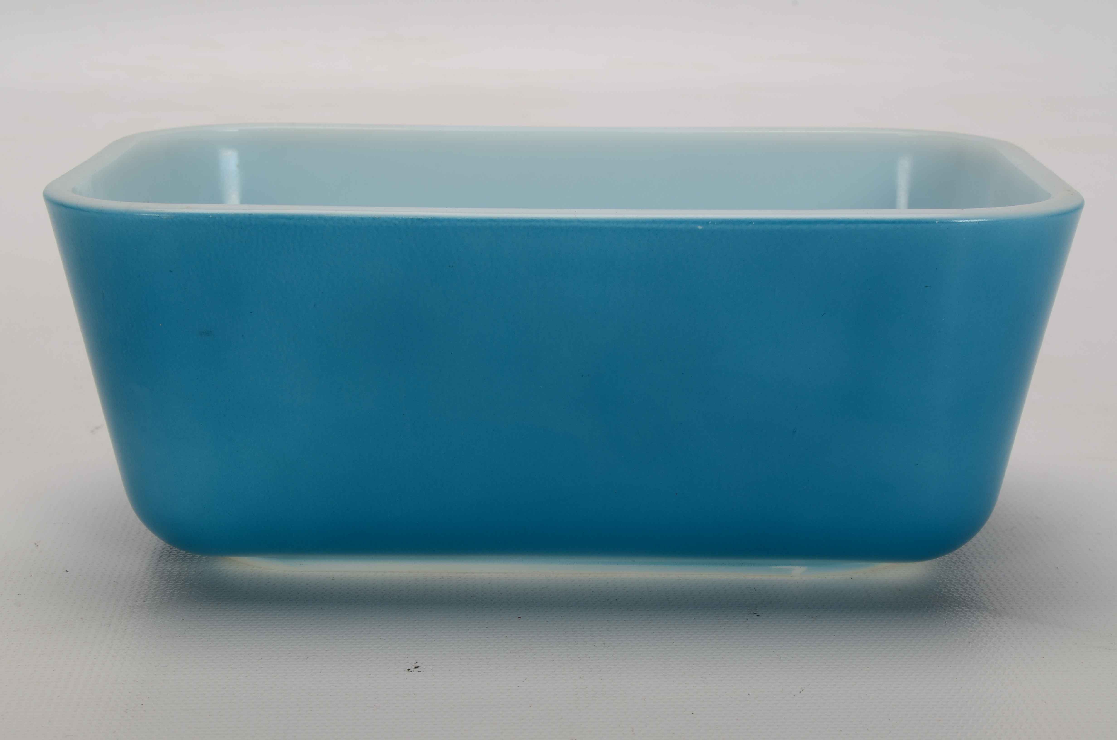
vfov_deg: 17.4
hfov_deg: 26.0
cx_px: 558
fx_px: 2415
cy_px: 370
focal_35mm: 78
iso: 100
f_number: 22
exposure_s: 1/160
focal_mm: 52
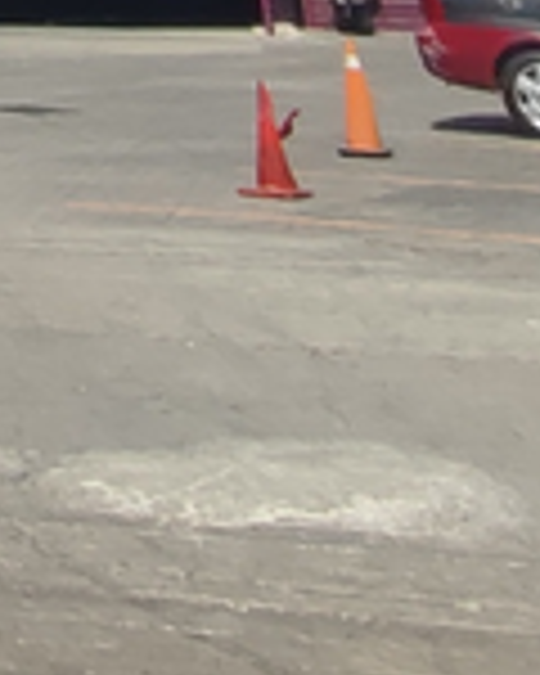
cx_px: -752
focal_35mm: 125
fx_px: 2497
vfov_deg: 11.4
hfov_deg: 10.6
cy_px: -1159
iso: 50
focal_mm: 1.65
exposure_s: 1/1190
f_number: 2.2
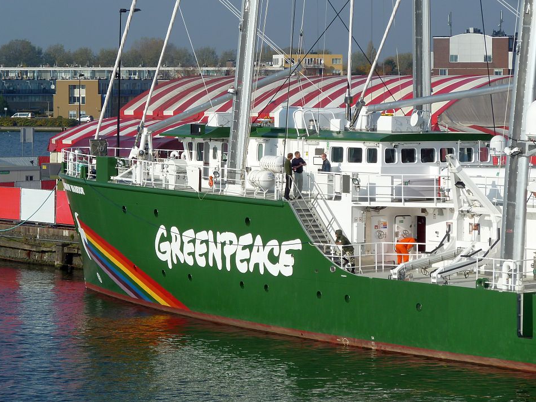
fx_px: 2447
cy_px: 197
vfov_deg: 9.4
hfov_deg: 12.5
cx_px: 266
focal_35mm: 158
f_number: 5.6
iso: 80
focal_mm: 24.1
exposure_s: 1/400
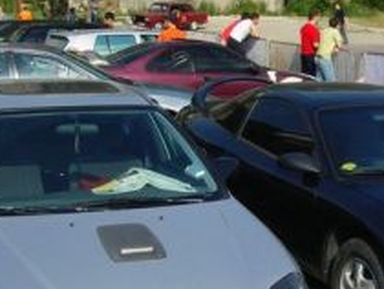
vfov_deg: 18.2
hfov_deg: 23.6
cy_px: 170
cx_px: 324
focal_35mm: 81
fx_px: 900
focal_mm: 6.3
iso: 50
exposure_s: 1/200
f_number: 6.6
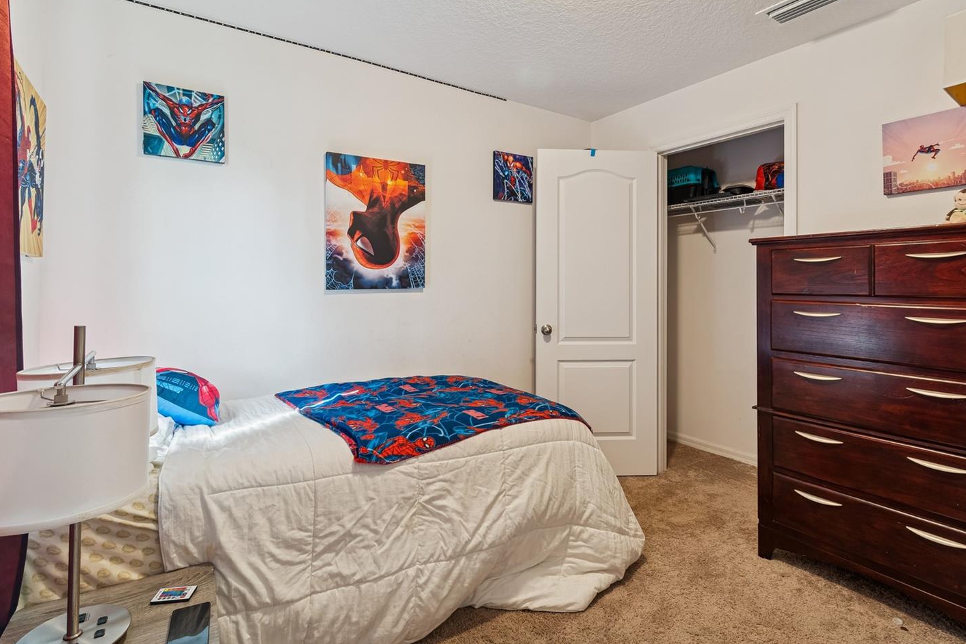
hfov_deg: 93.3
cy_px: 281
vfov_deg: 70.1
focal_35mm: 17
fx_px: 456
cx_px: 489
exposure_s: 1/3.33
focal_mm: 10
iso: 100
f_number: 7.1
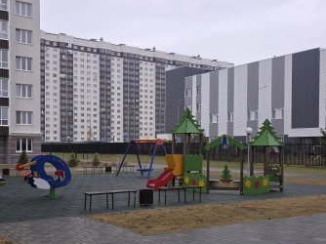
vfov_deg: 33.4
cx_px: 164
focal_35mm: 43
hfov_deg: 43.9
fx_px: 405
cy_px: 156
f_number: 1.7
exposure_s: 1/100
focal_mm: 6.3
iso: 16
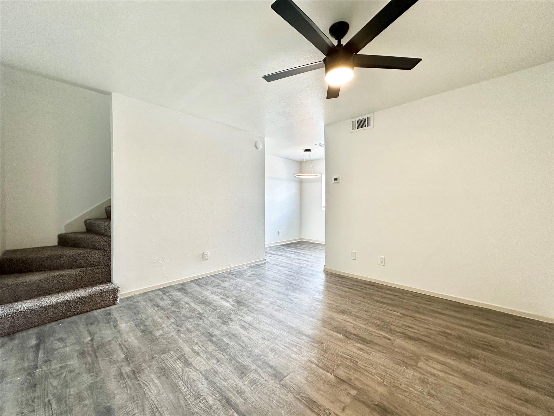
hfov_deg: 102.1
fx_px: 224
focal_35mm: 14
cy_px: 208
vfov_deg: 85.7
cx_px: 277
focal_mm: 2.22
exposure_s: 1/120
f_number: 2.2
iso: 160
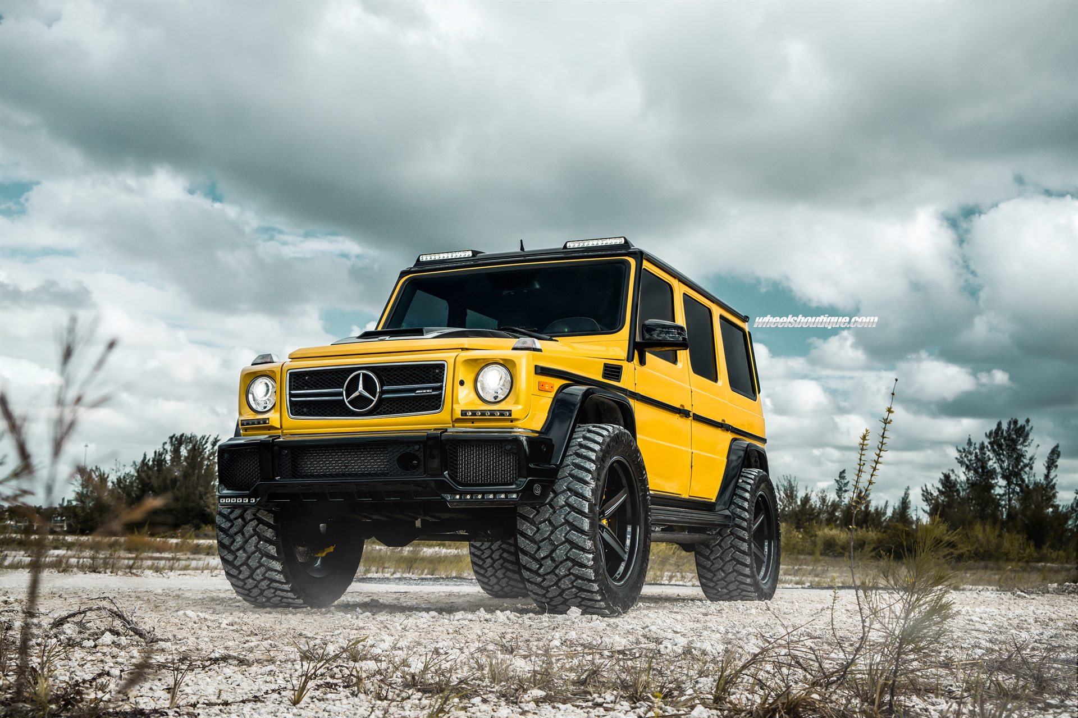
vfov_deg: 31.9
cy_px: 359
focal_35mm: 42
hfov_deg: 46.4
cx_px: 539
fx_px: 1257
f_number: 6.3
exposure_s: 1/160
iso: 200
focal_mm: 42
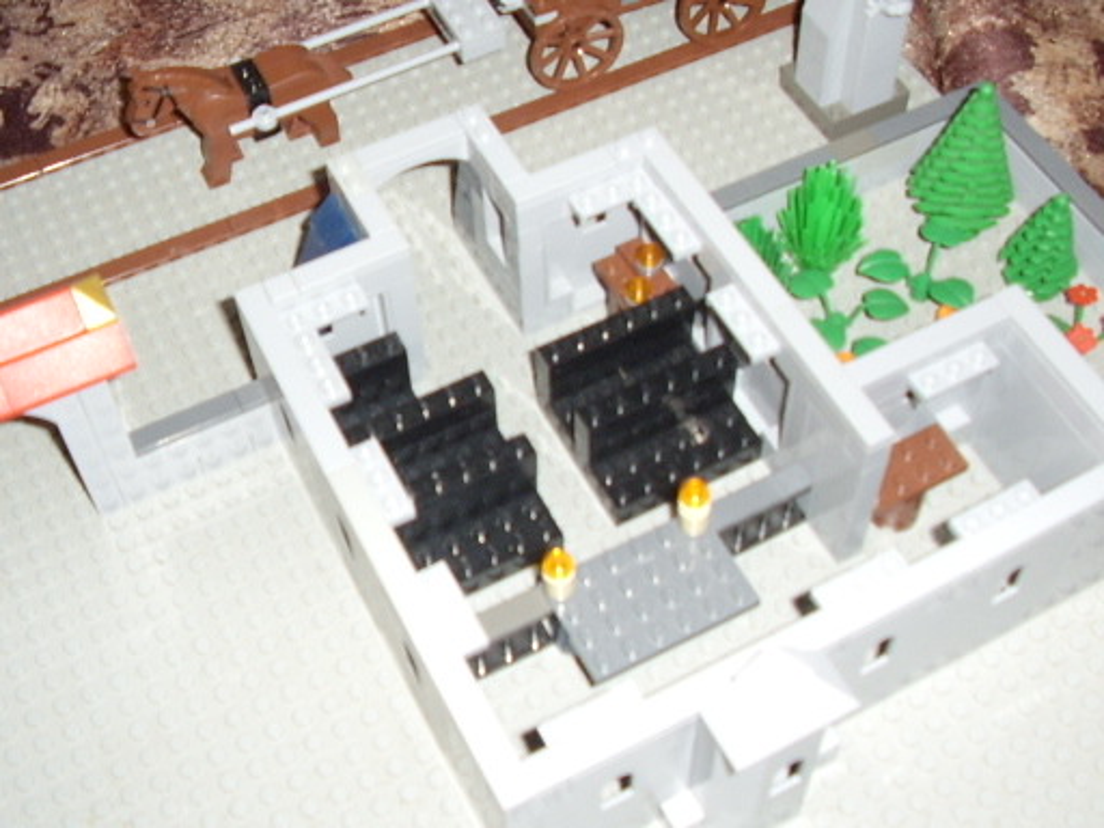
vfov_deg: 46.8
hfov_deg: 60.0
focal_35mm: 30
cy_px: 414
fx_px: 957
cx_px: 552
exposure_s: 1/30
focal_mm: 5.8
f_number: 2.9
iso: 183
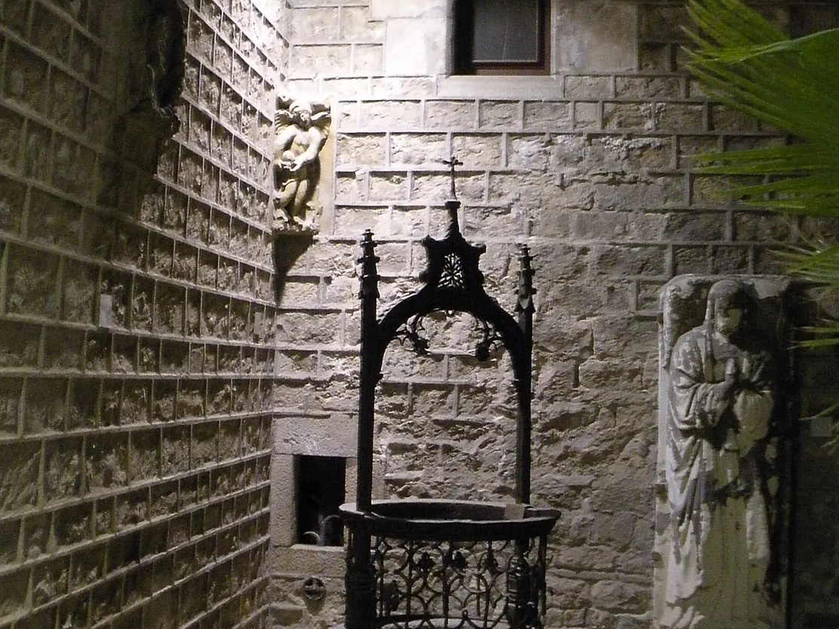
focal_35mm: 52
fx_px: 1260
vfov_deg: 28.0
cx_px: 453
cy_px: 249
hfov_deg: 36.8
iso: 400
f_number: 3.5
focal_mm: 6.3
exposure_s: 1/13.5
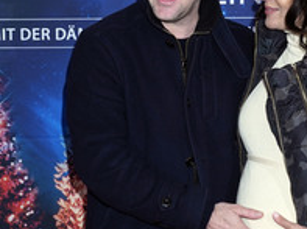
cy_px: 92
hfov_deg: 22.7
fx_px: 761
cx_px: 202
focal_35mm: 86
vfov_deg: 17.1
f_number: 6.3
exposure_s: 1/200
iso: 640
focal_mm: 39
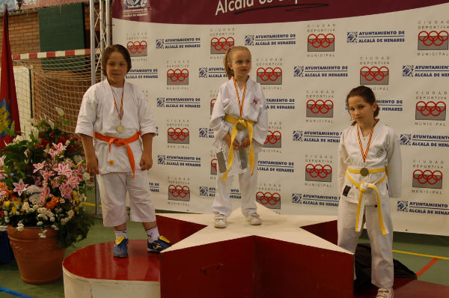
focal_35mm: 42
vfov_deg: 31.8
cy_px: 149
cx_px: 224
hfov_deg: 46.5
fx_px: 523
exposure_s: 1/50
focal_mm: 28
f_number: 3.5
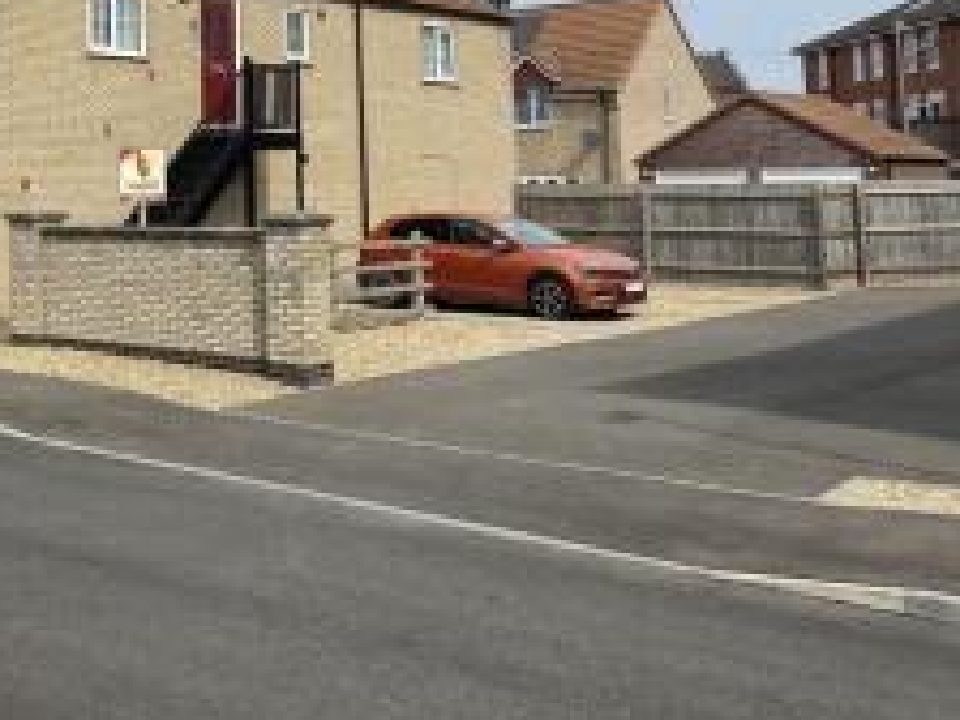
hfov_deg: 36.1
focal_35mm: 49
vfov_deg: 28.6
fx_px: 1359
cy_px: 75
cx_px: 62
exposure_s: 1/3731
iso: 32
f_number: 1.8
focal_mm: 4.25
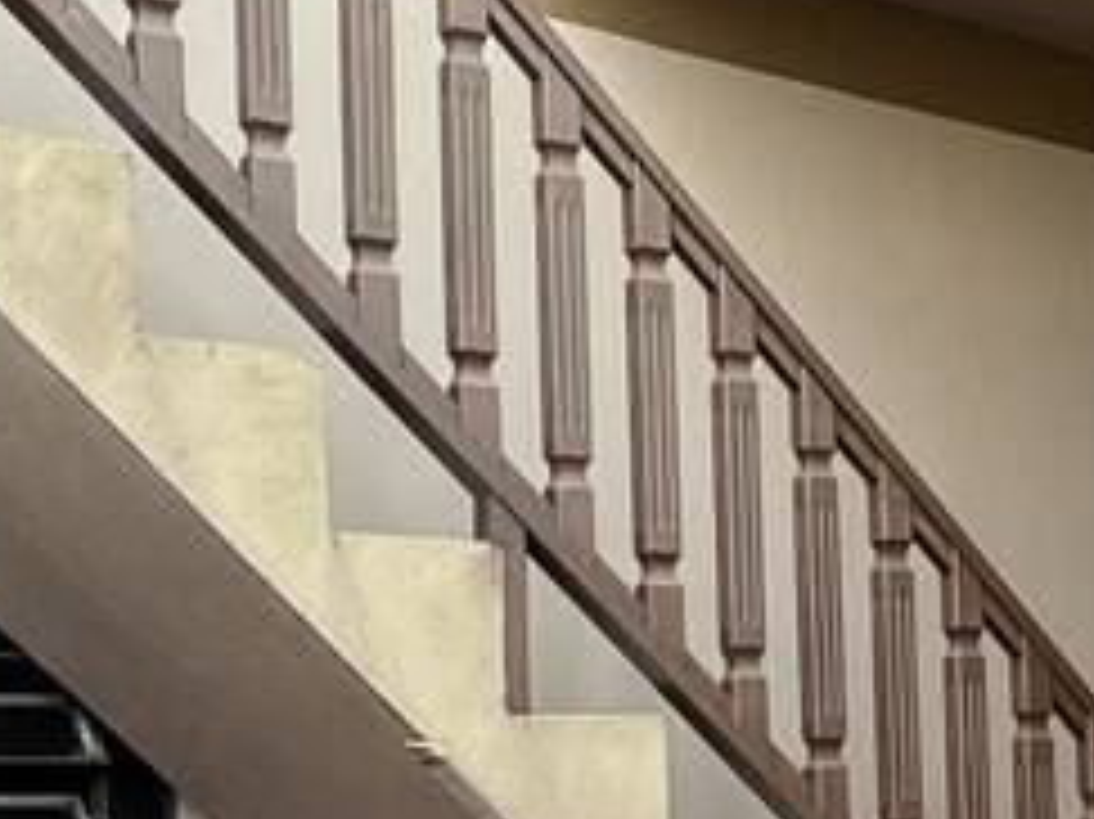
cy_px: 855
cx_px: 1594
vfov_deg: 17.3
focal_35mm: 83
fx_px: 2622
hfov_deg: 20.5
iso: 64
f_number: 2.2
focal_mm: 2.22
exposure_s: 1/99
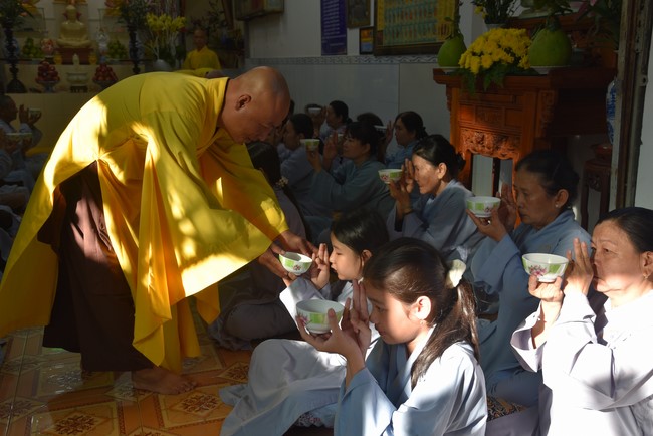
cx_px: 326
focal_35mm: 40
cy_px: 218
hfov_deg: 48.4
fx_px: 726
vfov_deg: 33.4
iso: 400
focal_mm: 40
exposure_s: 1/200
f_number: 7.1
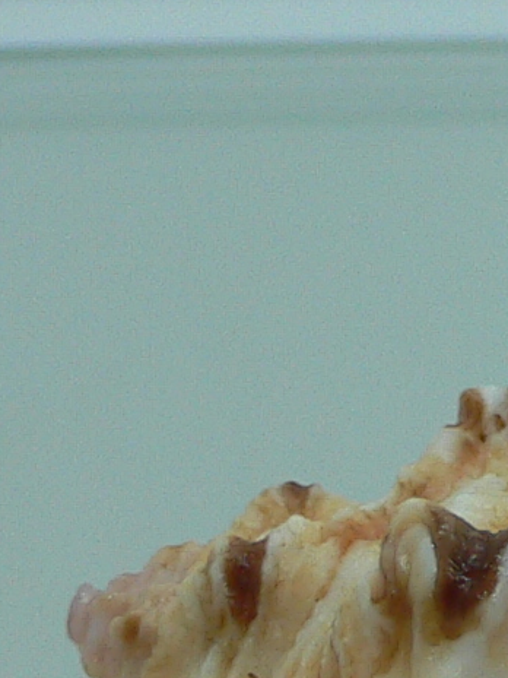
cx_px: 836
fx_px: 2974
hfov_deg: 9.4
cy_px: 922
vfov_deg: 12.5
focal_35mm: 152
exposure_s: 1/60
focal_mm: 4.6
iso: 80
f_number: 2.8
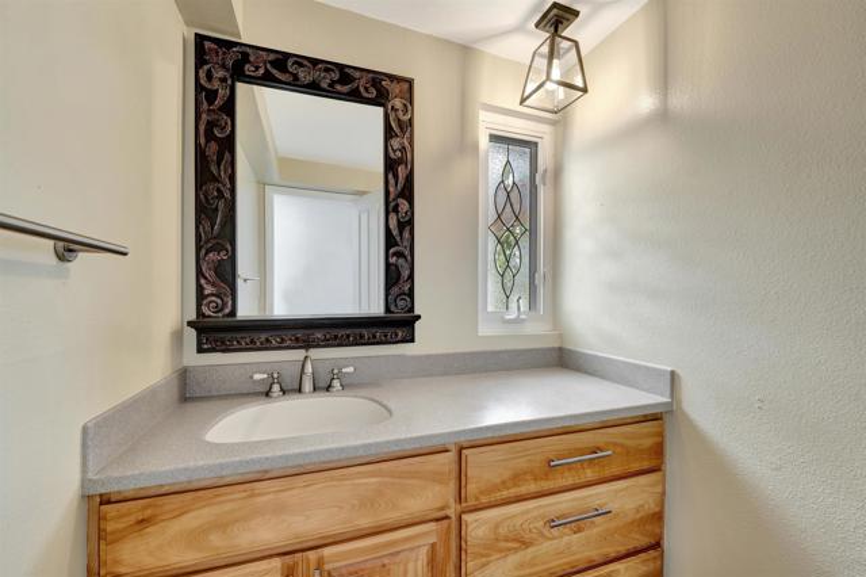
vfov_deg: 81.1
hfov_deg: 104.3
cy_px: 288
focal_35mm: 14
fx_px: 337
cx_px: 433
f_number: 8
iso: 100
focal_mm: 14
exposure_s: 1.6
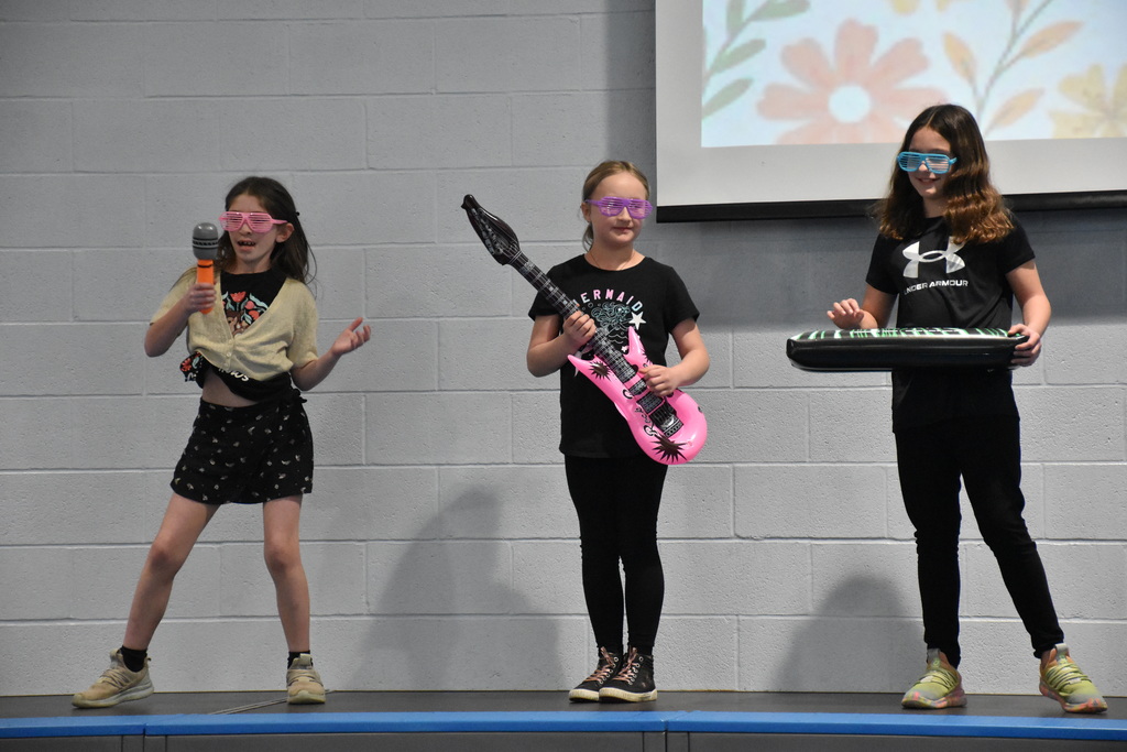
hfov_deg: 16.1
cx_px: 564
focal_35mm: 128
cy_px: 376
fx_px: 3992
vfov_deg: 10.8
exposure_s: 1/320
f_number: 5.3
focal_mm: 85
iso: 6400
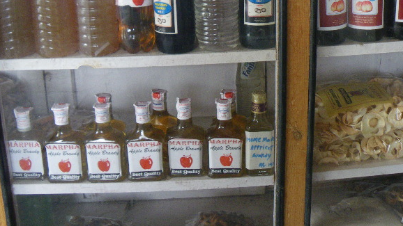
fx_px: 481
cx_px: 222
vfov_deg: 25.4
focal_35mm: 45
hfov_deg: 45.4
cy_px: 8
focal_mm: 5
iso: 320
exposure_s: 1/50
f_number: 3.5
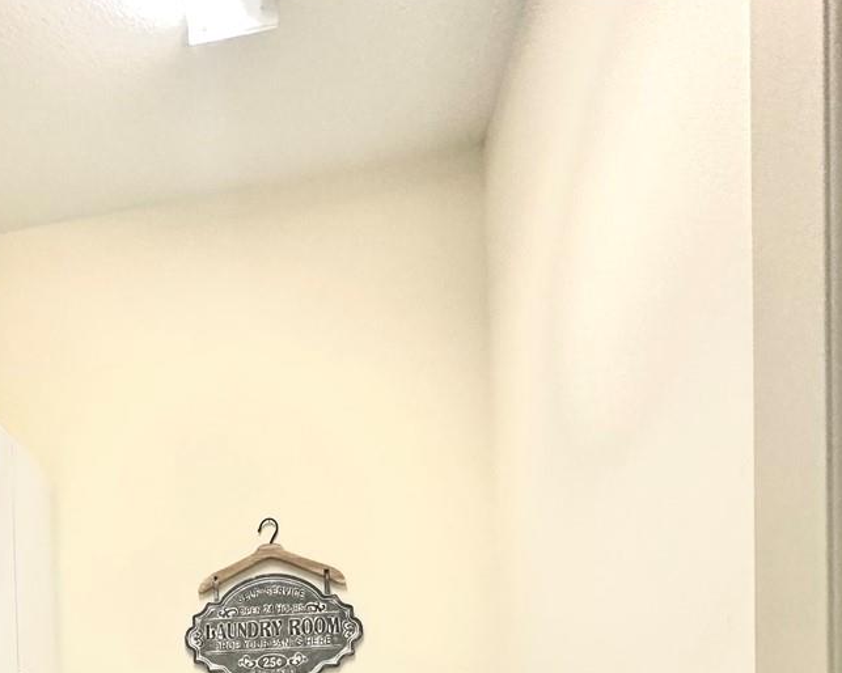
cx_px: 113
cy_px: 770
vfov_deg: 35.7
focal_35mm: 34
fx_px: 847
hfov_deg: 48.3
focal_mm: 2.22
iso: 320
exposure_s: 1/120
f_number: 2.2
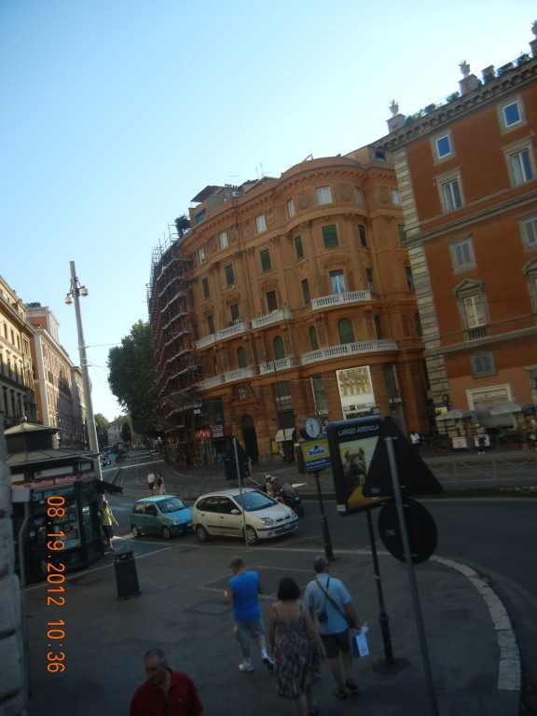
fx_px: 621
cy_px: 358
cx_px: 268
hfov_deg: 46.8
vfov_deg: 60.0
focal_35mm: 30
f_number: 7
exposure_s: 1/240
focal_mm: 5.4
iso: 160
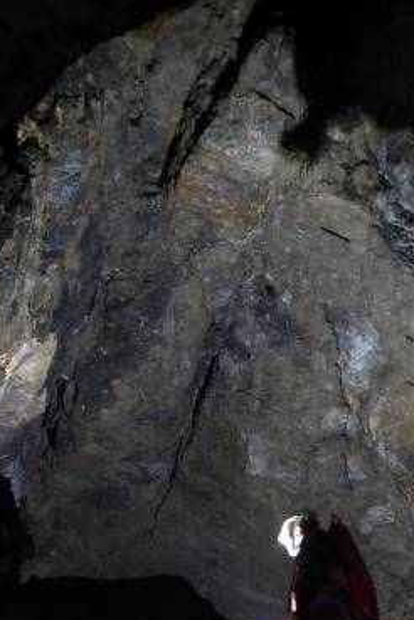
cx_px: 310
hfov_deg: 15.5
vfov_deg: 23.1
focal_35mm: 88
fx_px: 1518
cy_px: 395
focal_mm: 6.6
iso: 80
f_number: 3.5
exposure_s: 8
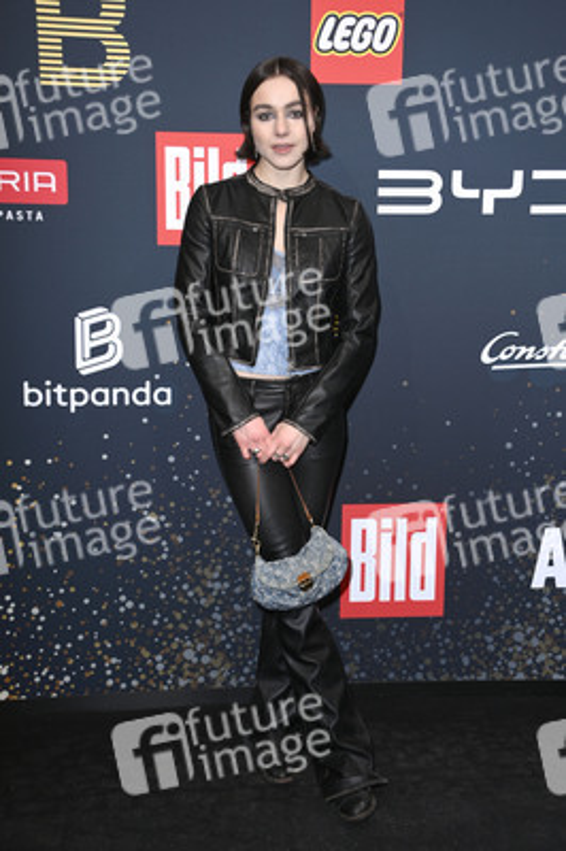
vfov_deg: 39.6
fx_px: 1181
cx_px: 283
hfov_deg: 26.9
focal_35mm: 50
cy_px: 426
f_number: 5.6
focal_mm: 50
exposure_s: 1/250
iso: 320
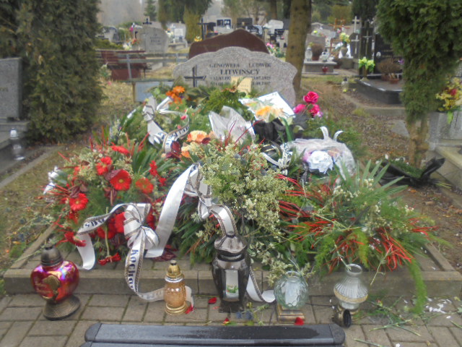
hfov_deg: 61.7
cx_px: 231
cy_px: 174
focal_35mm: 29
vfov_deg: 48.2
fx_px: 387
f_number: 3.7
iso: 100
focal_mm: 5.3
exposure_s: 1/50
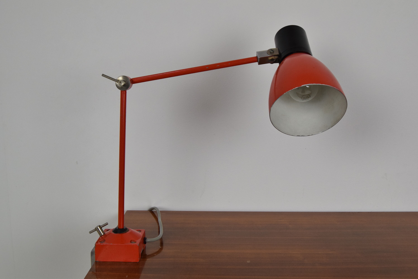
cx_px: 209
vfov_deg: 31.9
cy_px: 140
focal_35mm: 42
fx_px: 488
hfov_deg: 46.4
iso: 1600
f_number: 8
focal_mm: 28
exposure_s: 1/250
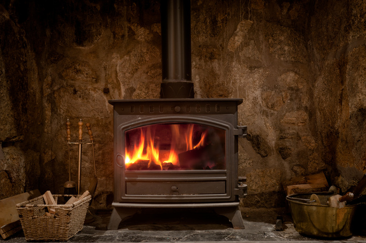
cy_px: 122
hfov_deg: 46.4
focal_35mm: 42
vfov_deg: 31.8
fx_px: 426
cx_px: 183
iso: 100
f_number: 10
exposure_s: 15
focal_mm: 28
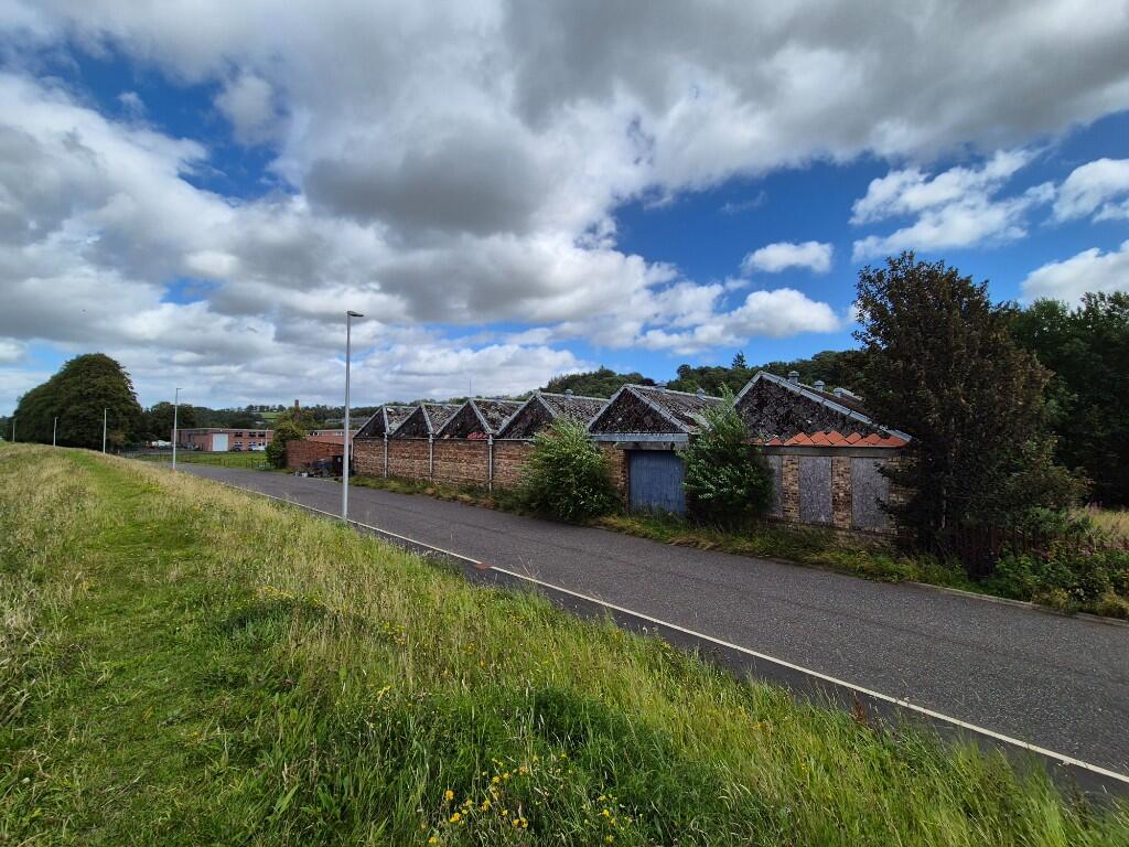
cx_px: 564
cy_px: 424
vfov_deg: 89.9
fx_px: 424
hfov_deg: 106.2
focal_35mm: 13
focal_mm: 2.2
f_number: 2.2
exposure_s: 1/2648
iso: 50
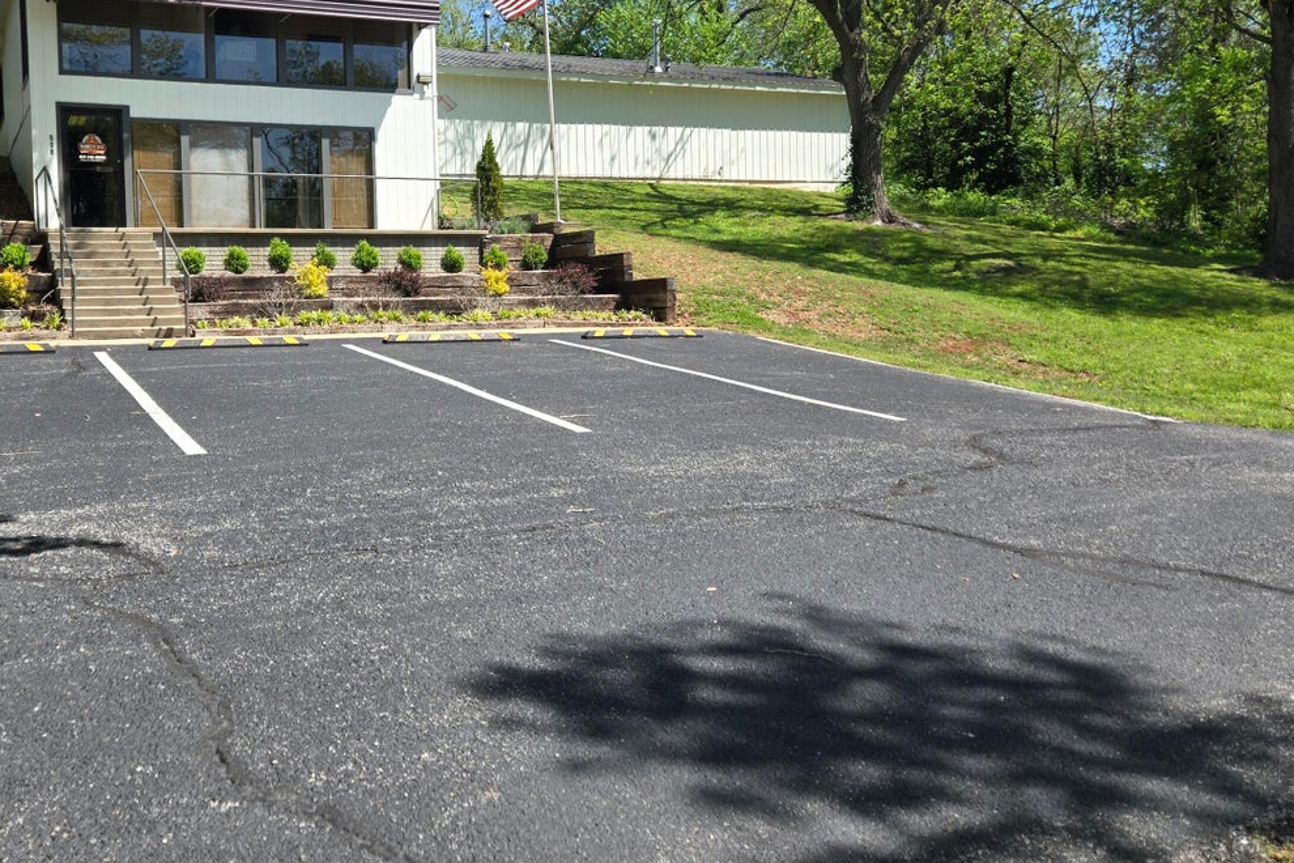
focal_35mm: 33
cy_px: 331
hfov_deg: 56.2
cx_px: 449
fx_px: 1186
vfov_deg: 39.7
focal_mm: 5.4
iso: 64
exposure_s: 1/2921
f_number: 1.8
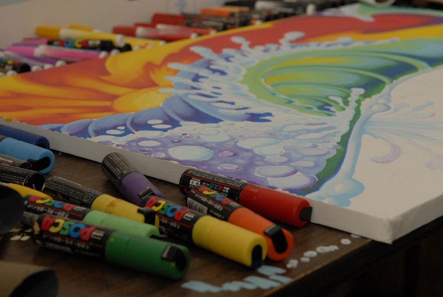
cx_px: 222
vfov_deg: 16.6
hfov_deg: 24.6
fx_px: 1017
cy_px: 148
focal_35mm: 82
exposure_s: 1/160
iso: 400
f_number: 5.6
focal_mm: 55
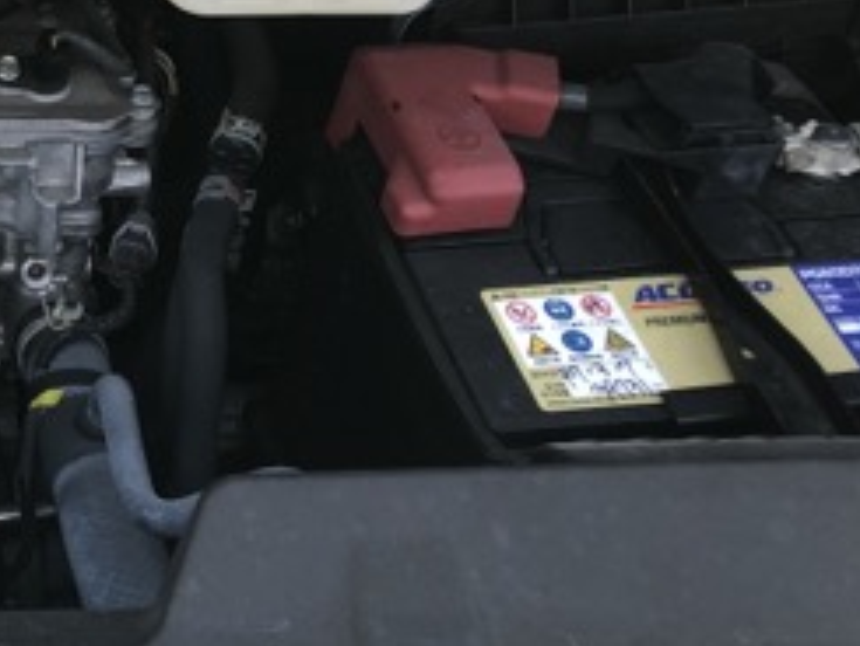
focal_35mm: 73
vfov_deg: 19.9
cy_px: 91
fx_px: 1815
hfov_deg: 23.6
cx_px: -249
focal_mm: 3.99
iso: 32
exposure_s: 1/120
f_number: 1.8
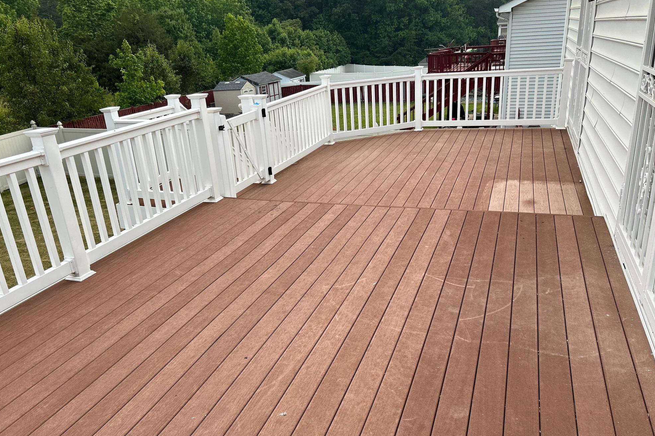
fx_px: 509
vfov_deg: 46.4
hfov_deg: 65.5
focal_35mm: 28
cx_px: 324
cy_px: 231
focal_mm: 5.7
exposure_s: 1/2208
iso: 50
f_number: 1.5
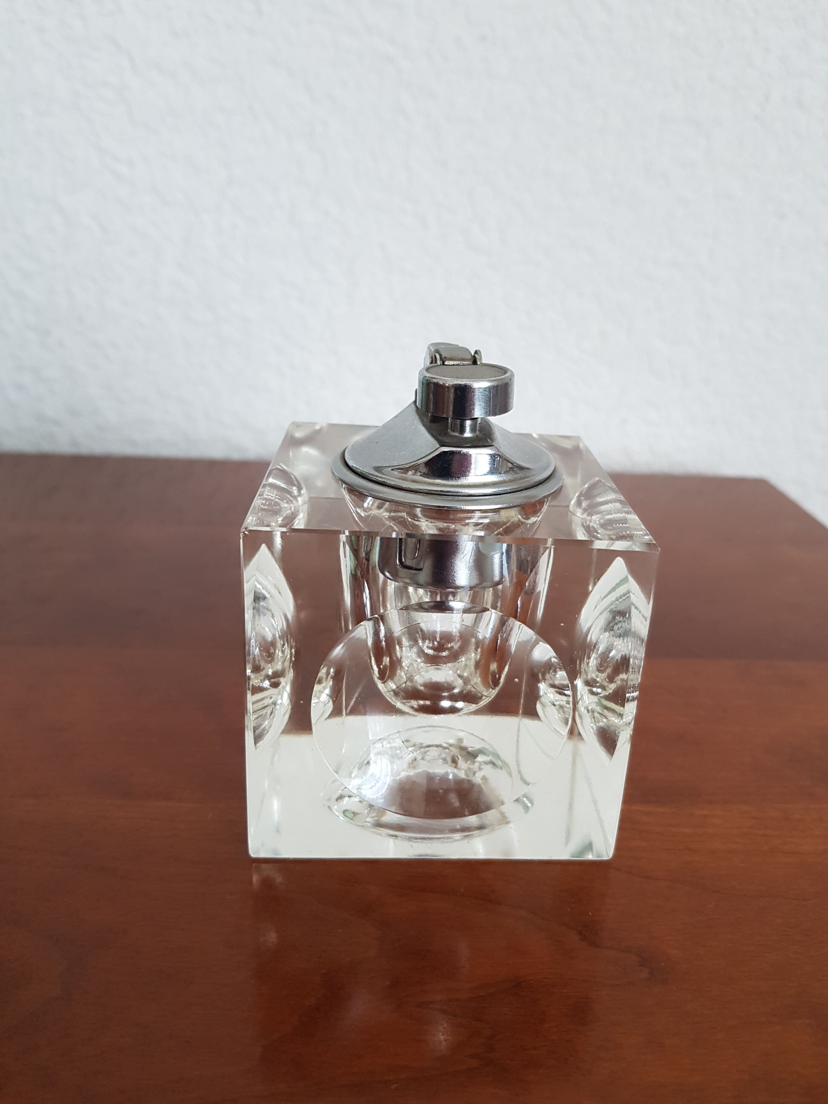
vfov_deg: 67.3
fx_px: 829
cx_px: 414
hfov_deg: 53.1
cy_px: 552
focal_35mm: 26
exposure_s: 1/50
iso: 160
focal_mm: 4.2
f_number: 1.7
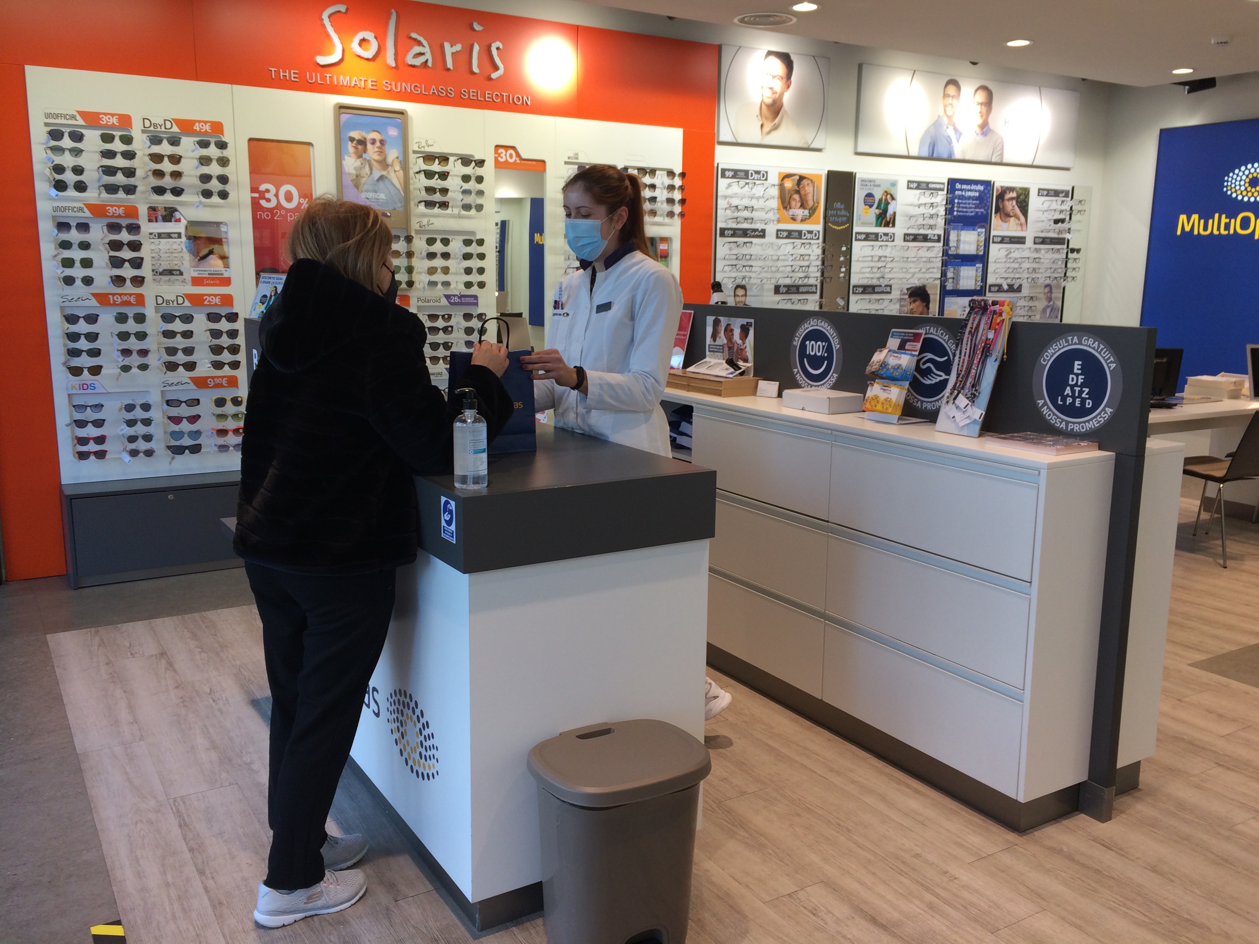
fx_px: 1055
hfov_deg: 61.7
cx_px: 630
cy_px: 472
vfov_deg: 48.2
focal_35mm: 29
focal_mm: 4.15
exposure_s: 1/100
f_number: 2.2
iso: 40
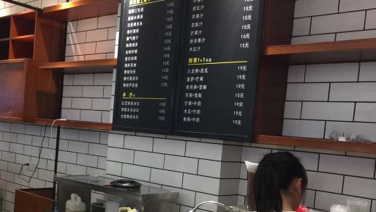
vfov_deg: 27.3
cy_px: 162
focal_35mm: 43
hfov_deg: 47.4
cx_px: 185
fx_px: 429
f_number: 2.2
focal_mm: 4.15
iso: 64
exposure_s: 1/17
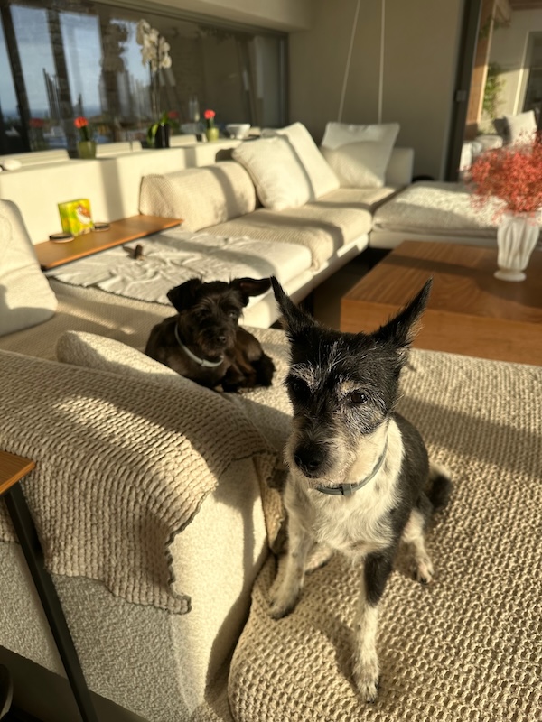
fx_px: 501
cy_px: 361
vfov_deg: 71.6
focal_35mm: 24
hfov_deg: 56.8
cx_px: 271
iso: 80
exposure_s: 1/1019
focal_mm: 6.86
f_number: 1.78
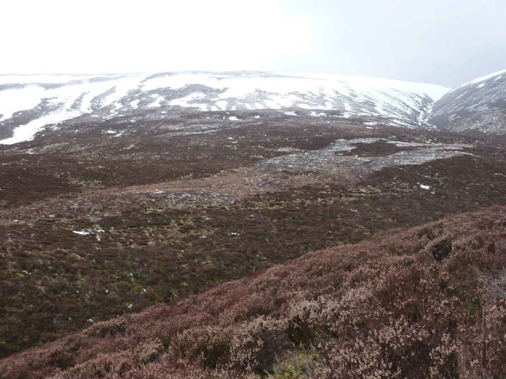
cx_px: 246
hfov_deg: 41.2
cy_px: 207
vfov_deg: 31.5
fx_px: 672
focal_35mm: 46
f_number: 4
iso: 125
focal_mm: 6.9
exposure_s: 1/200
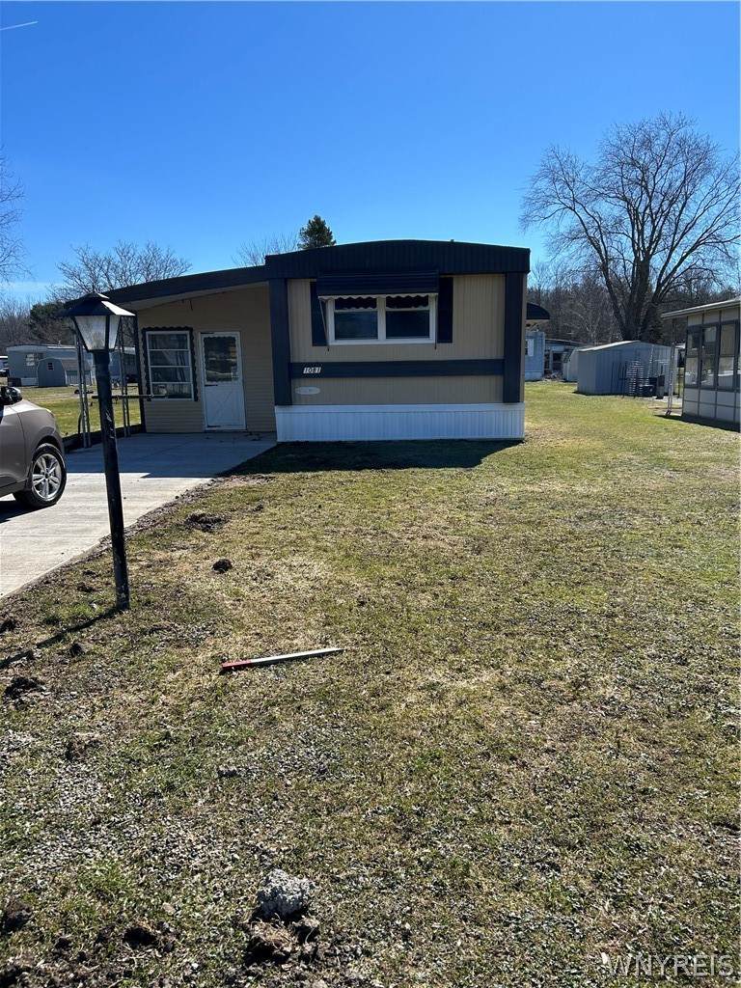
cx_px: 370
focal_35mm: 26
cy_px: 494
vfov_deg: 67.3
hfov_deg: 53.1
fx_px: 742
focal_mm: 5.7
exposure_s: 1/3704
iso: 50
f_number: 1.5
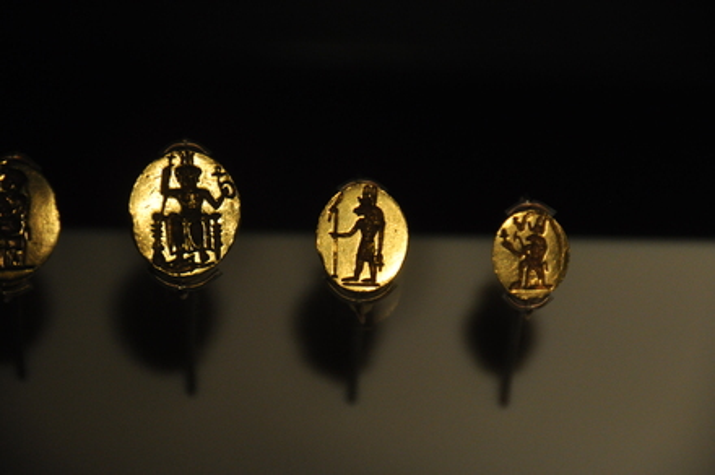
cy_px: 238
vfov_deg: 4.6
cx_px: 358
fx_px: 5950
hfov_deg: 6.9
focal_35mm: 300
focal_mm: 200
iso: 1000
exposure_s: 1/800
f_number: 5.6
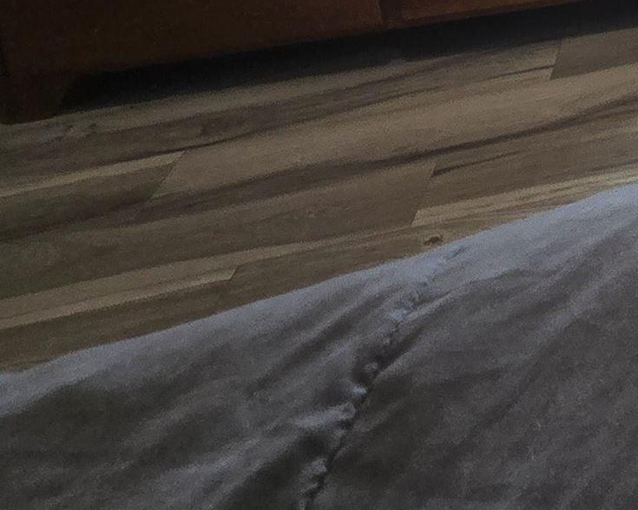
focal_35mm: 53
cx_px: 1062
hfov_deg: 23.7
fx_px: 1001
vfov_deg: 19.0
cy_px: -483
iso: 100
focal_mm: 2.2
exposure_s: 1/60
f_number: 2.2
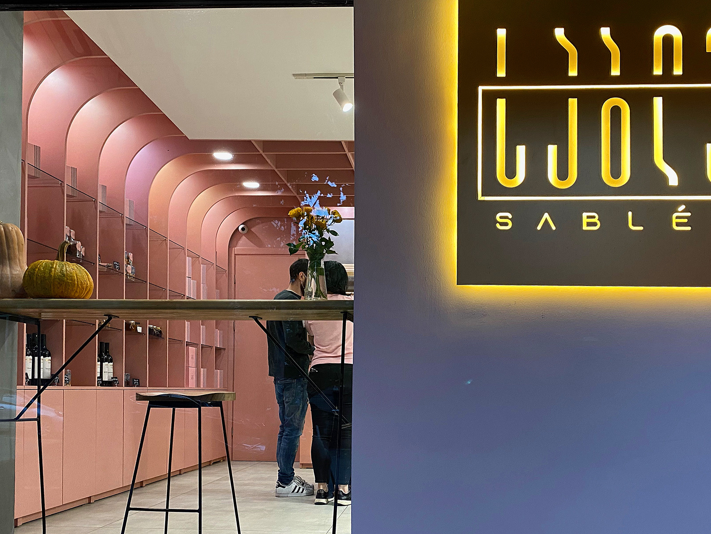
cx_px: 412
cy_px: 223
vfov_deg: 45.3
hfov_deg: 58.1
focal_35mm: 31
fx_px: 637
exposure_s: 1/50
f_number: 1.8
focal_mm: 4.25
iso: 125
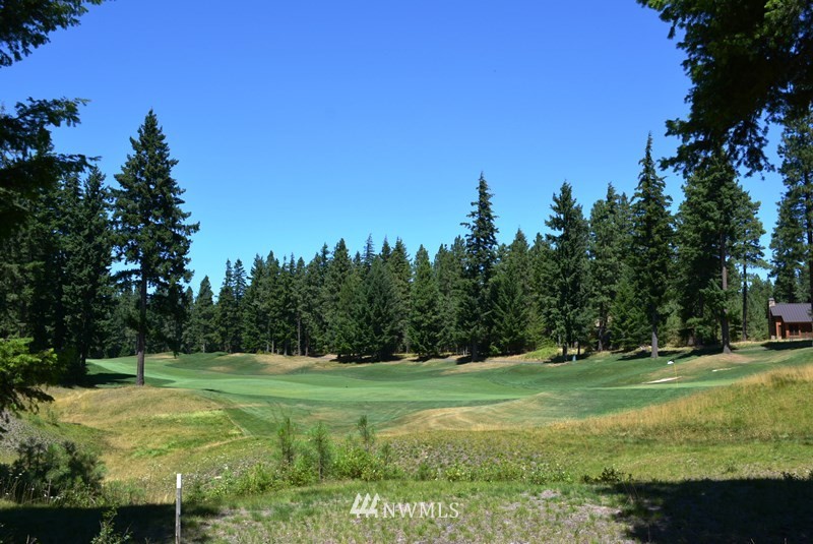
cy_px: 272
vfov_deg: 36.9
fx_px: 814
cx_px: 406
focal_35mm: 36
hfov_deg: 53.1
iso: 140
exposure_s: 1/250
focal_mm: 24
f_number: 8
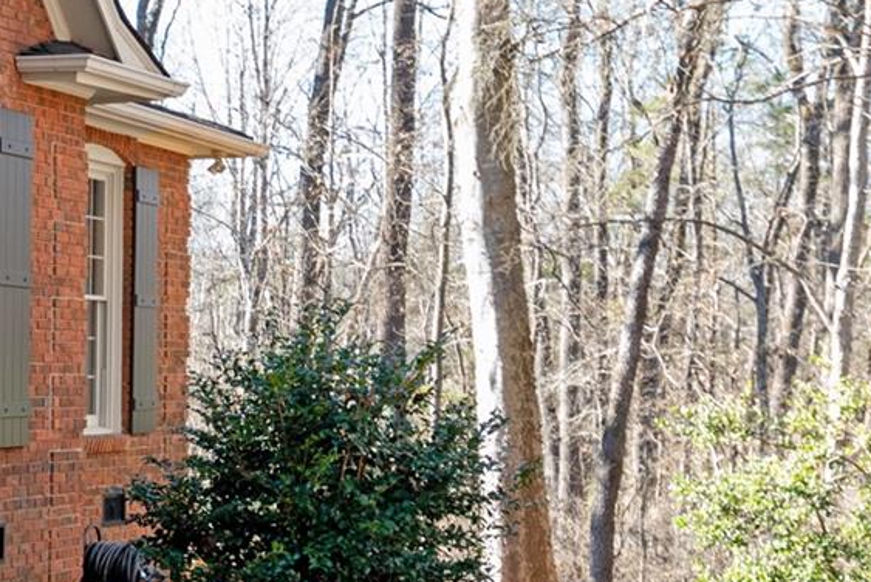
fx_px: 1936
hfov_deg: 21.4
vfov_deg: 16.9
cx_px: -422
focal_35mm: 80
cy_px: 497
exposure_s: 1/125
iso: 400
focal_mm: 22
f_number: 5.6
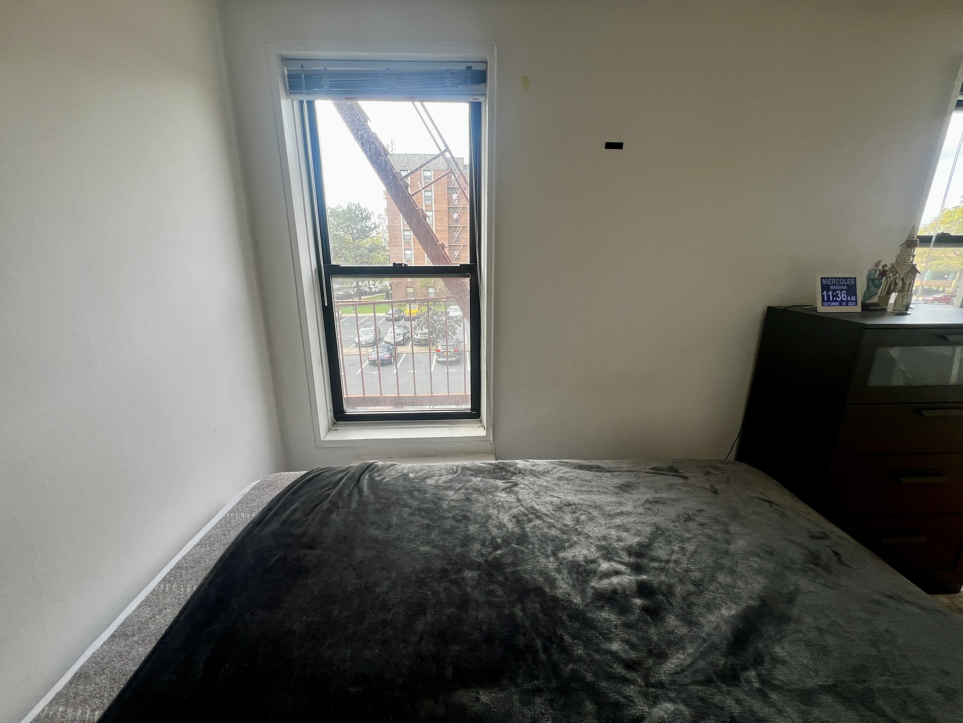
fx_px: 362
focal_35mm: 13
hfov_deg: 106.2
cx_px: 482
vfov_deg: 89.9
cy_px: 362
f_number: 1.8
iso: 40
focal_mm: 1.57
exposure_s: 1/99
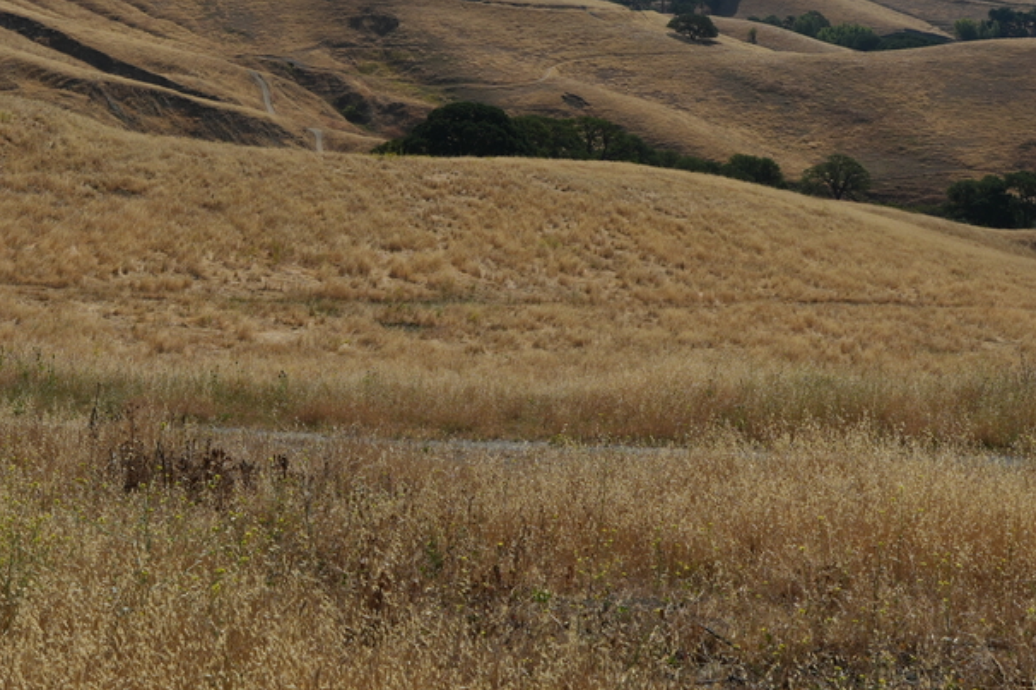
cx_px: 277
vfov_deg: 23.3
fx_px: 1640
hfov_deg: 34.4
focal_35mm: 57
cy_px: 108
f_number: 7.1
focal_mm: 16
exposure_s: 1/800
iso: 100
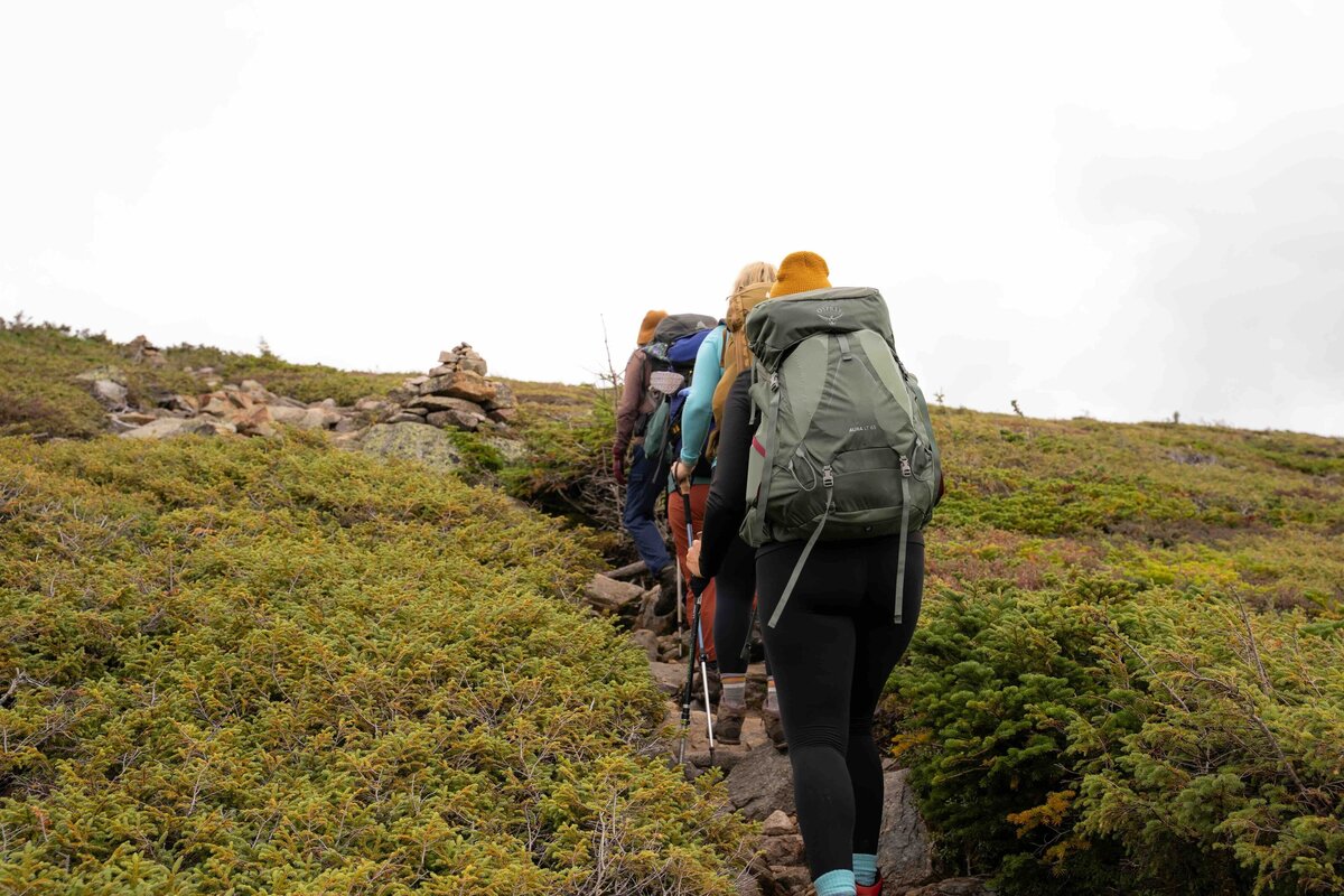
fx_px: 1736
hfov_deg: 42.3
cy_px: 448
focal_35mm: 46
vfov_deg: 28.9
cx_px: 672
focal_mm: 46.5
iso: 100
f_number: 5.6
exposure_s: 1/320
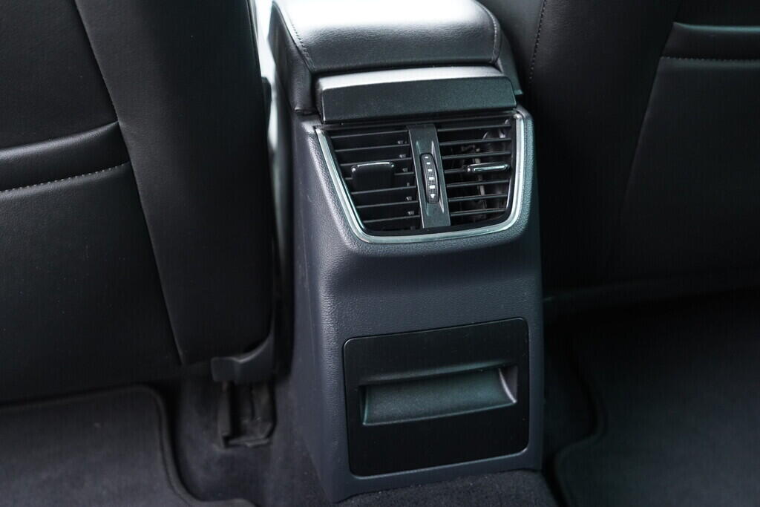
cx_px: 380
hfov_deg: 53.1
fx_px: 760
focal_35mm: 36
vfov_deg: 36.9
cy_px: 254
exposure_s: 1/40
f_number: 2.8
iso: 1250
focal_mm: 24
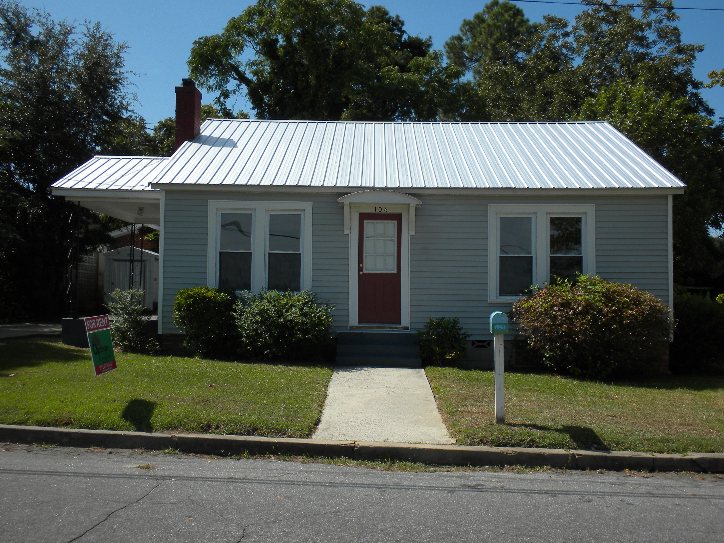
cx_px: 362
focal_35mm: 37
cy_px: 272
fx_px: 774
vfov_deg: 38.7
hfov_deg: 50.1
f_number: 10
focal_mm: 6.6
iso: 64
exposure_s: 1/150
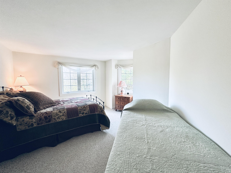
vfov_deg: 85.7
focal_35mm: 14
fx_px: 93
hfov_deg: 102.1
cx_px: 116
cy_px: 86
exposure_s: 1/60
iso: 160
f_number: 2.2
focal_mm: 2.22
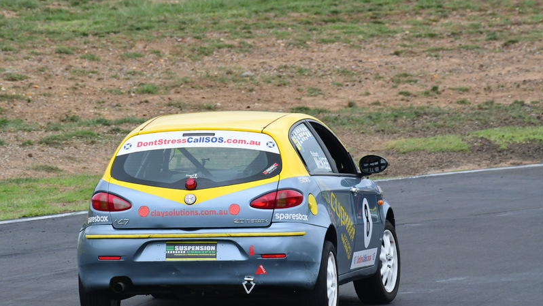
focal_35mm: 788
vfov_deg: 1.5
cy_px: 149
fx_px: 11347
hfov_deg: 2.7
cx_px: 272
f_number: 11
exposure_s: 1/640
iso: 1250
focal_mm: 500
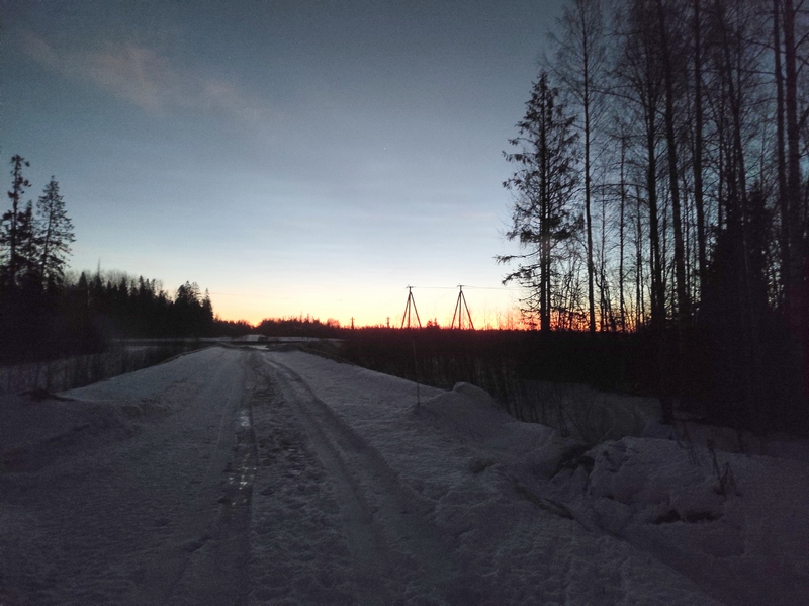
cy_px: 303
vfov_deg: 54.8
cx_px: 404
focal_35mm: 25
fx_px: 584
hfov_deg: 69.4
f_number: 1.89
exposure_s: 1/17
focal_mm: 5.43
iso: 2096
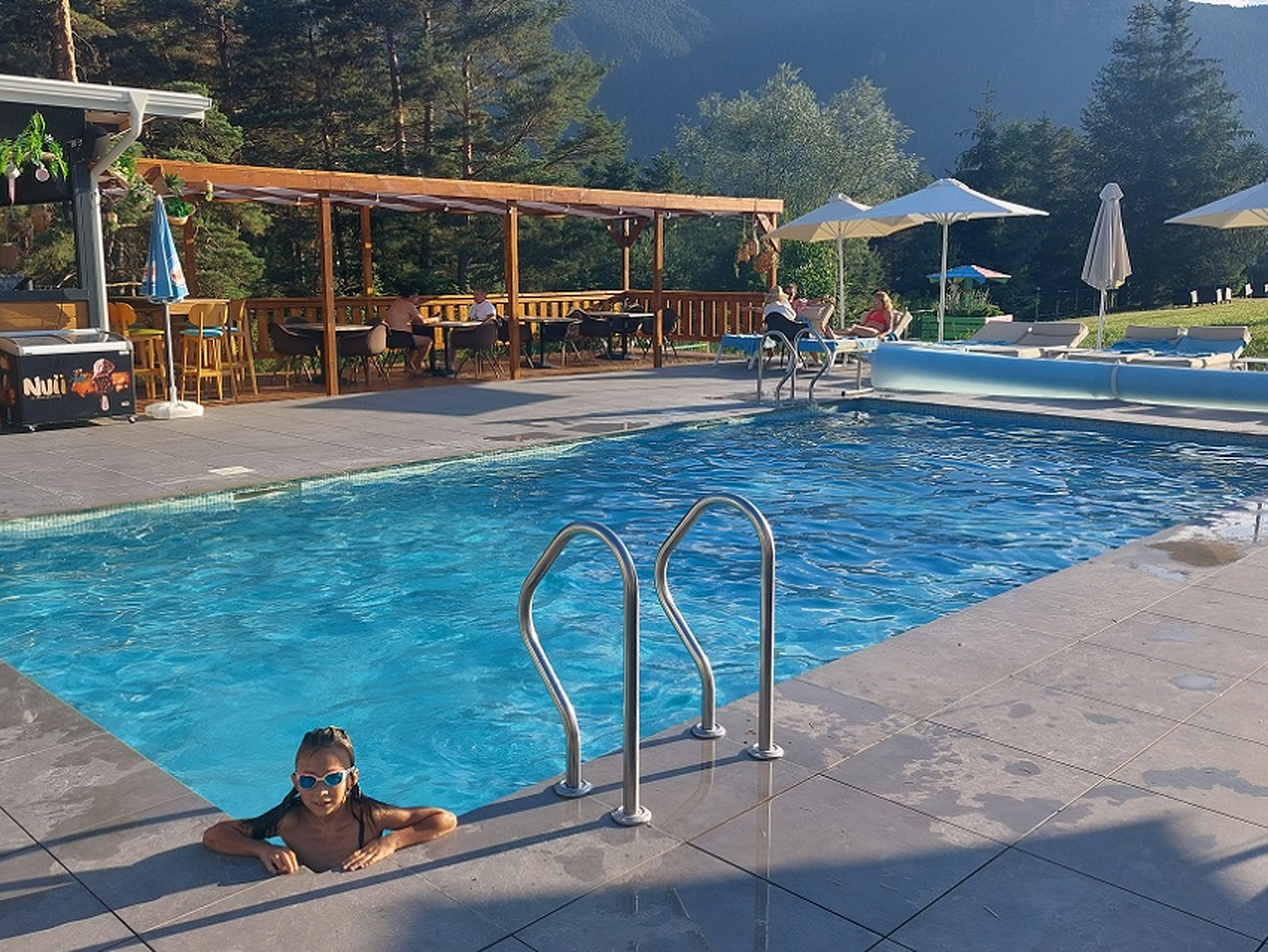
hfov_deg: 58.2
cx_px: 579
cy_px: 460
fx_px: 1136
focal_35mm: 31
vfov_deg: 45.5
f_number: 1.8
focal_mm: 5.23
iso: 25
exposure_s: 1/495
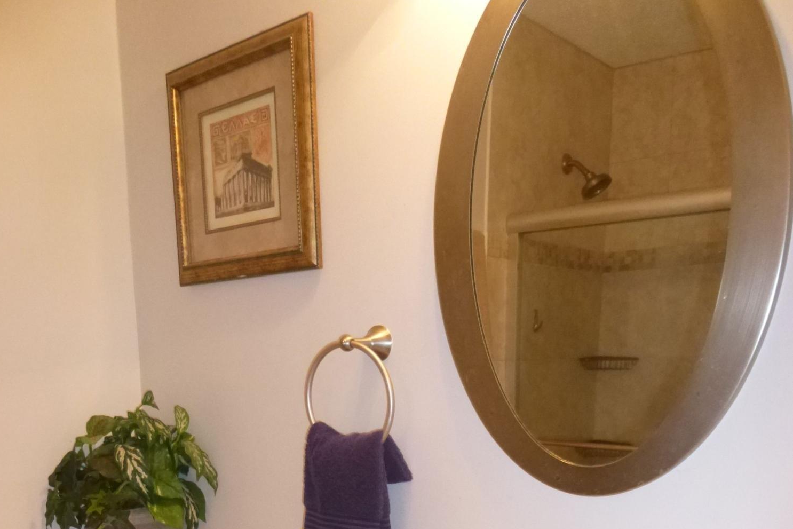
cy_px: 524
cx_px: 394
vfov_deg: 34.6
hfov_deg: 54.4
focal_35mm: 35
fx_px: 771
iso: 800
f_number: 3.1
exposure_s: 1/60
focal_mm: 4.5
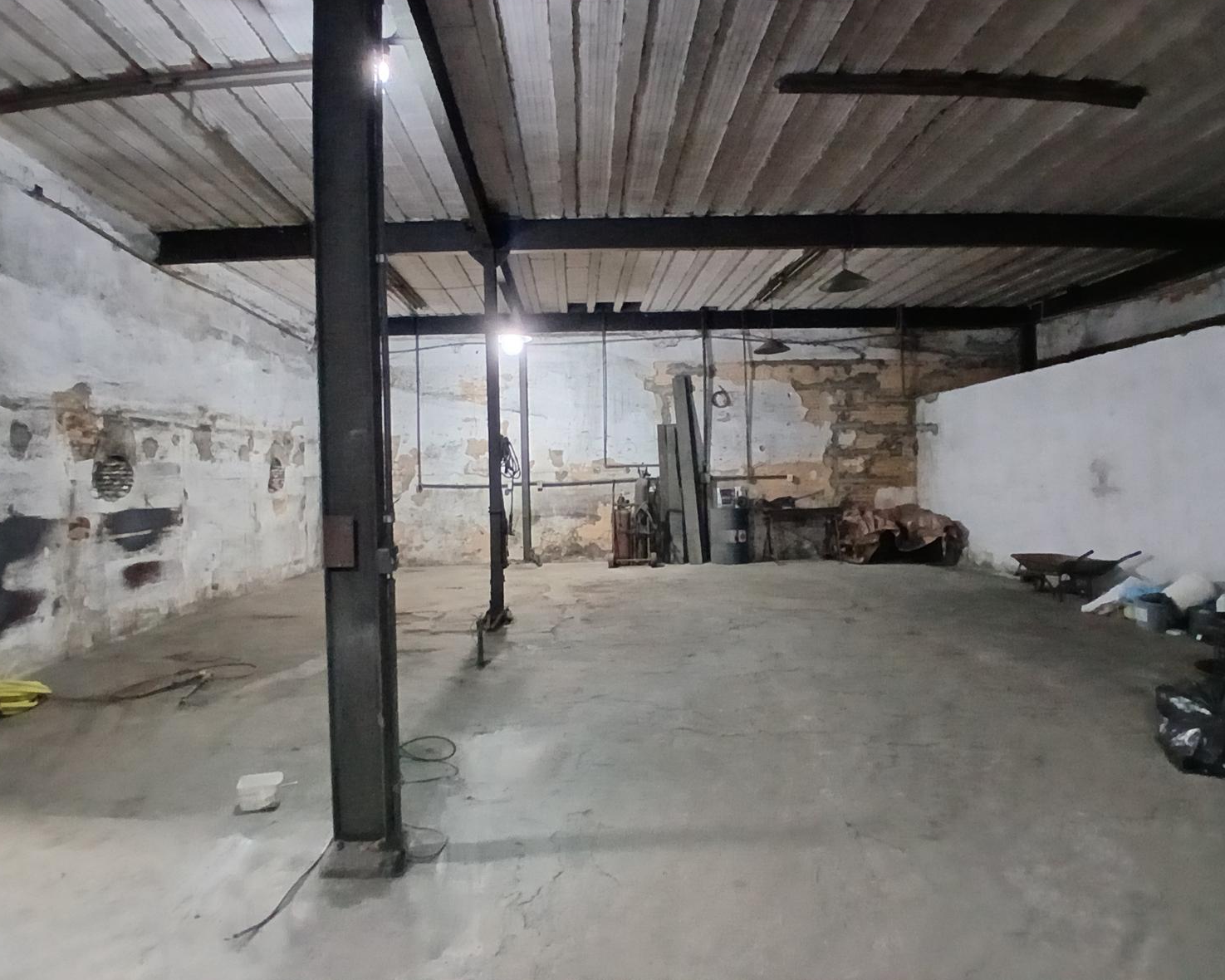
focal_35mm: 18
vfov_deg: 73.8
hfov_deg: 86.3
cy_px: 487
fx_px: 653
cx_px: 588
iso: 800
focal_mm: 1.4
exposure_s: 1/17.1
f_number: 2.2
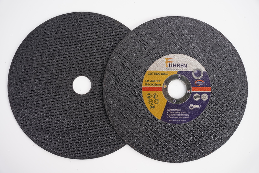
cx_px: 130
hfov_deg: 51.9
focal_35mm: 37
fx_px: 266
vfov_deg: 36.0
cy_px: 86
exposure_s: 1/100
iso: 500
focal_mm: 37
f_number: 5
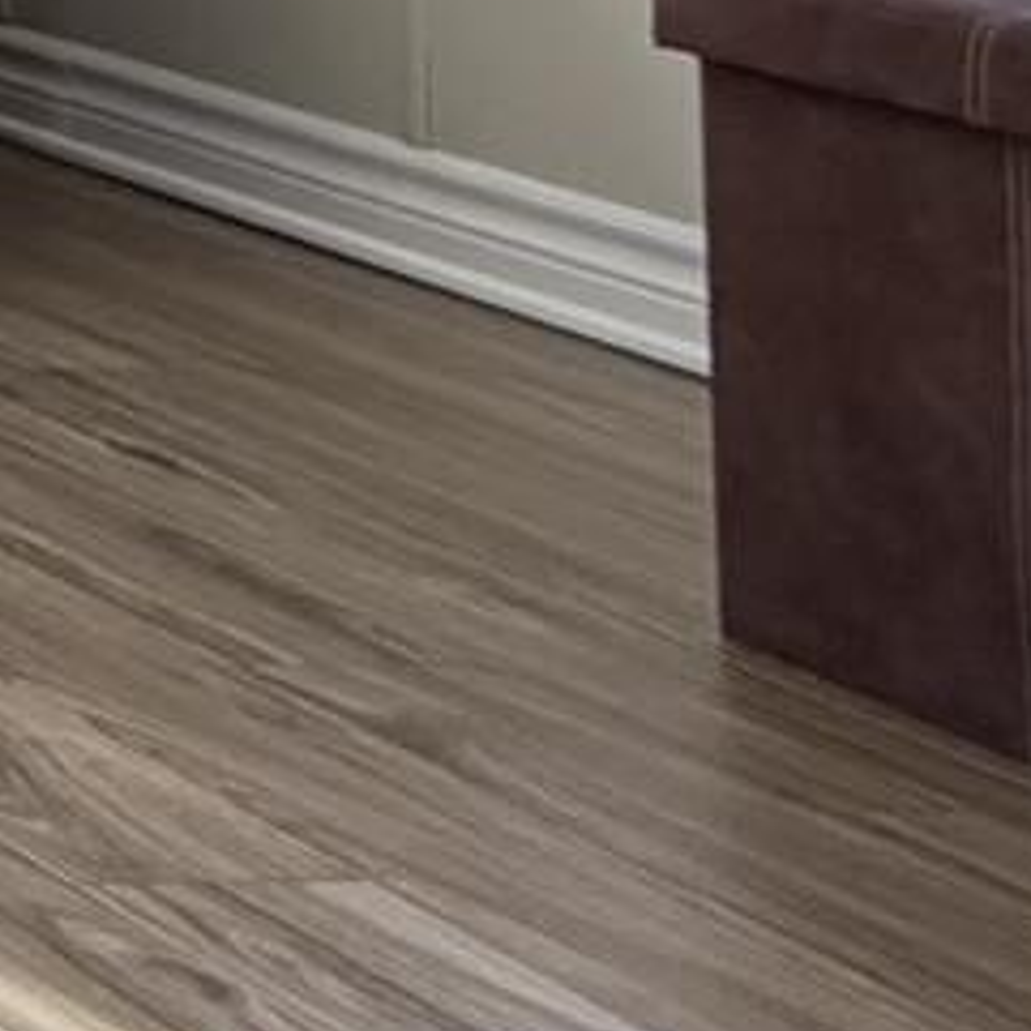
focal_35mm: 105
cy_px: -826
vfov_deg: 14.6
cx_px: -2605
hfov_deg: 9.4
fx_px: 3538
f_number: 2.2
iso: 125
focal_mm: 2.22
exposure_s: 1/121
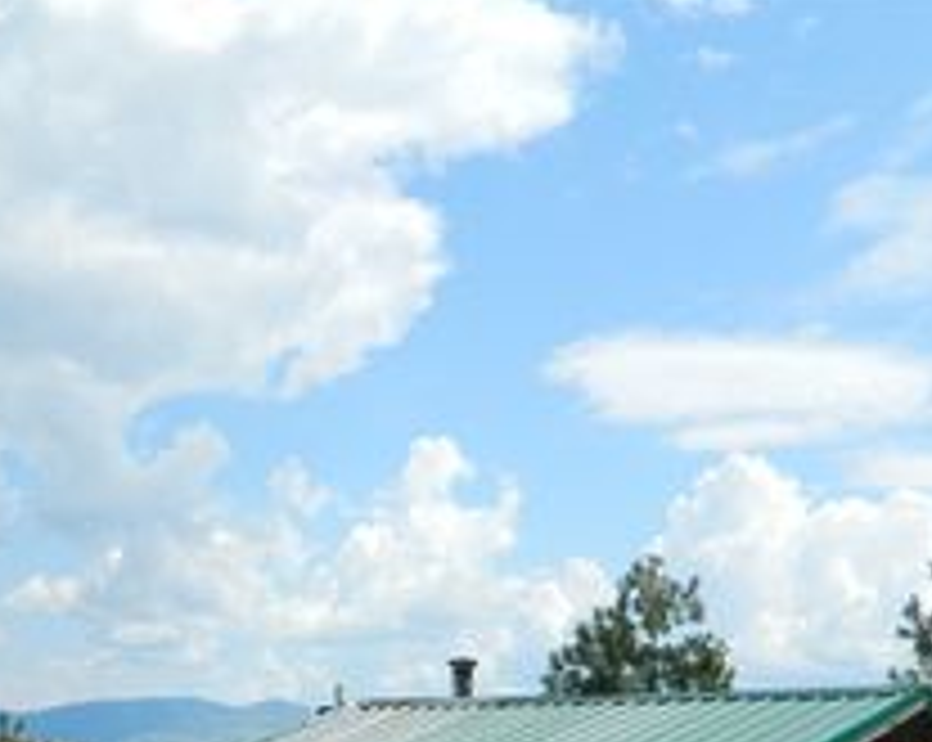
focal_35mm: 59
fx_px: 1625
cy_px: 825
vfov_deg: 24.0
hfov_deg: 31.9
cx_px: 383
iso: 80
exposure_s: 1/160
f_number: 8.7
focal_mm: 4.5
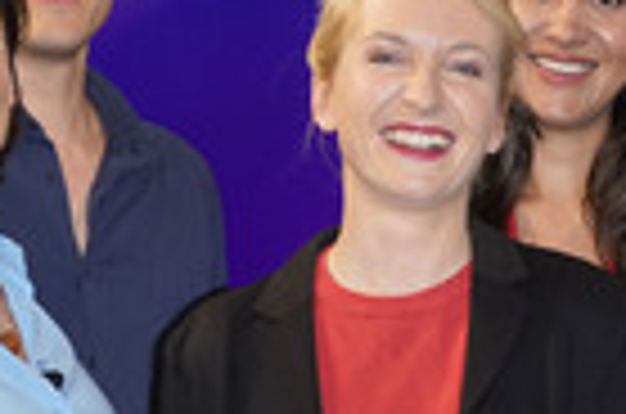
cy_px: 360
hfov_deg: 11.4
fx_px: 3105
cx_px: 588
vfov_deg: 7.6
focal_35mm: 179
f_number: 5.6
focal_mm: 55
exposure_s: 1/160
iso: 2000
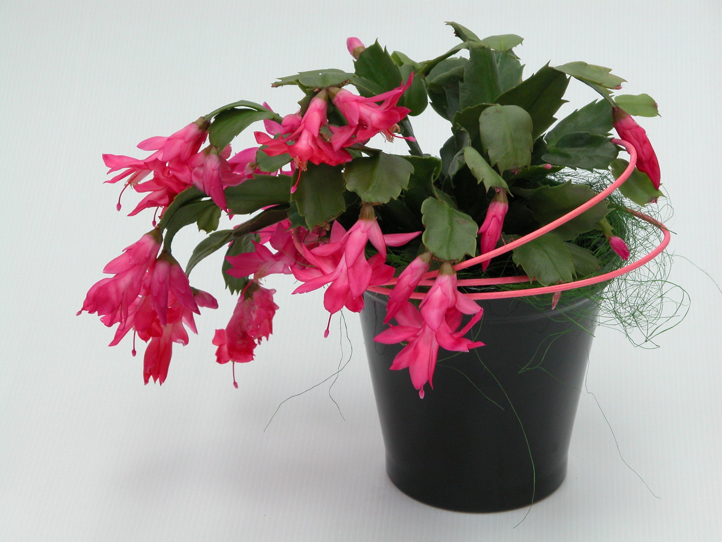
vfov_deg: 10.2
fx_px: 3045
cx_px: 361
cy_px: 271
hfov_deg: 13.5
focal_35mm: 146
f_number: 6.9
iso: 100
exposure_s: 1/37.3
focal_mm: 37.7
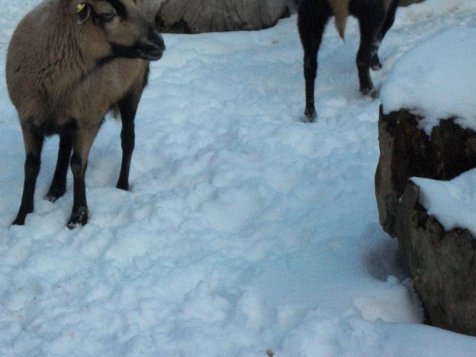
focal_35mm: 146
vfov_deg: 10.2
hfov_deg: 13.5
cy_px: 124
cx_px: 143
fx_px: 2008
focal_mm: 17.1
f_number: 5.2
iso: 374
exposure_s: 1/500
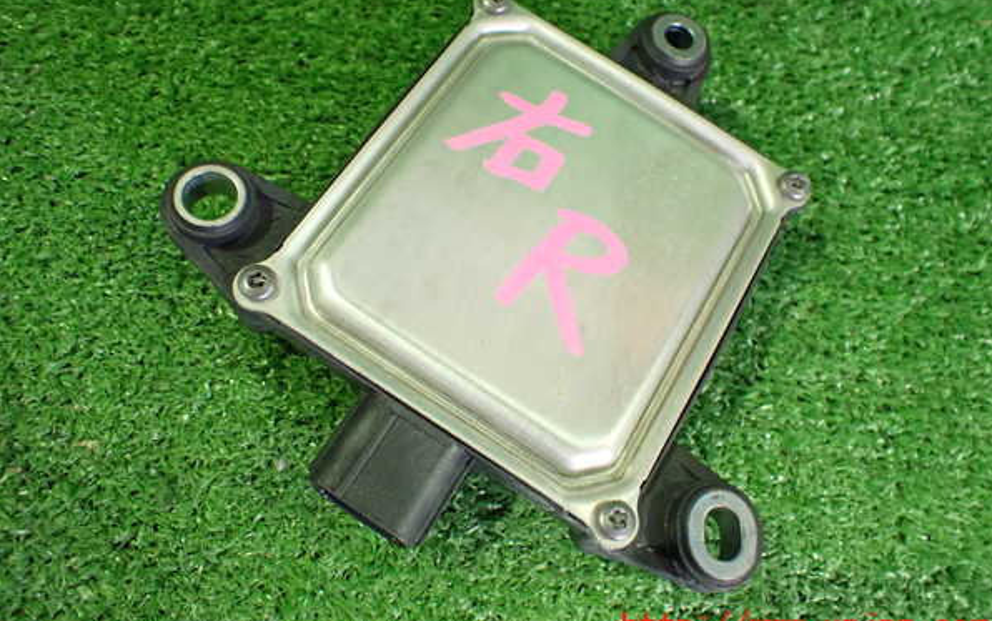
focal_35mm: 32
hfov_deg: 59.6
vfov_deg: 39.4
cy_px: 275
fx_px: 865
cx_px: 498
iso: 800
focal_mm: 5.4
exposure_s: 1/40
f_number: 2.3
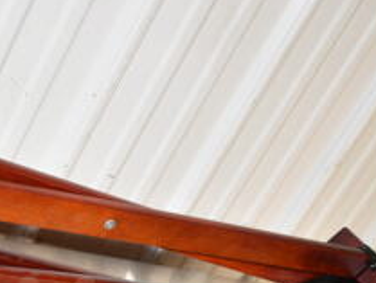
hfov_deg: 21.9
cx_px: 85
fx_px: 961
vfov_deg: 15.9
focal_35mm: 88
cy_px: 359
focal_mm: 21
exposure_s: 1/200
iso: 1600
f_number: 3.8
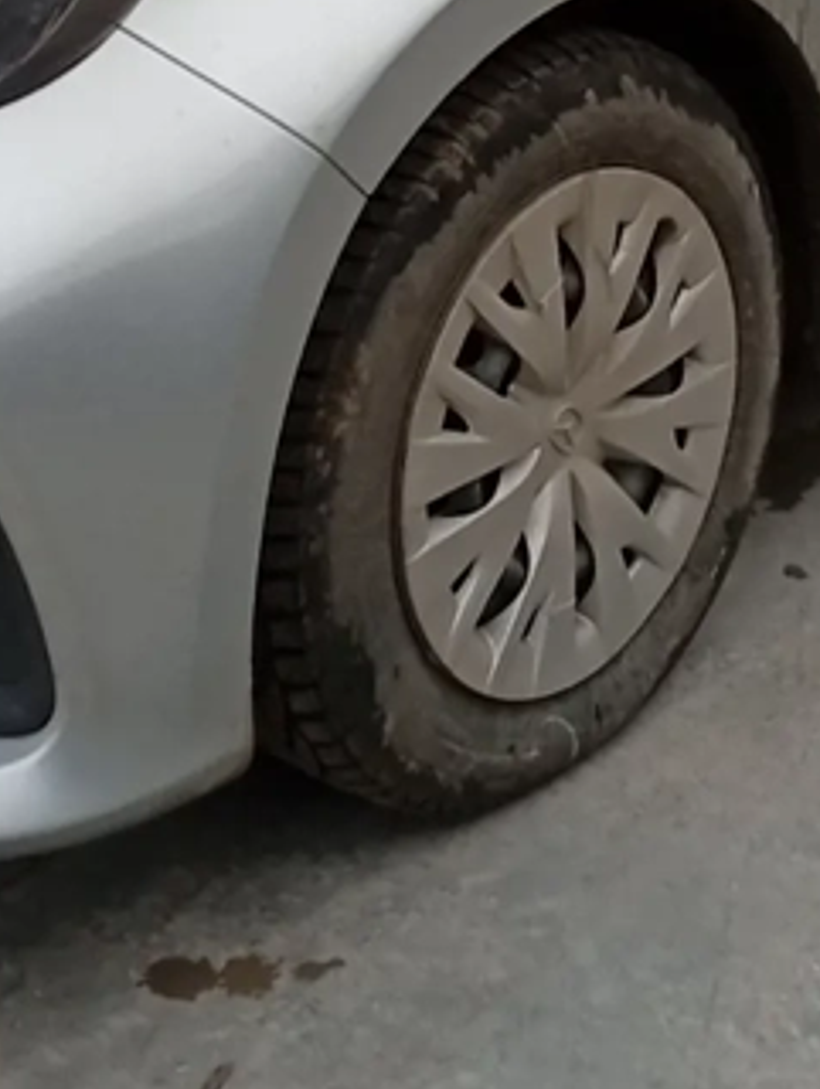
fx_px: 3528
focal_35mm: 112
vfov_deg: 16.4
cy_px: -402
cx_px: 425
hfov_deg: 13.3
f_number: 1.8
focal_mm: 3.98
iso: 65
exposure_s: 1/50
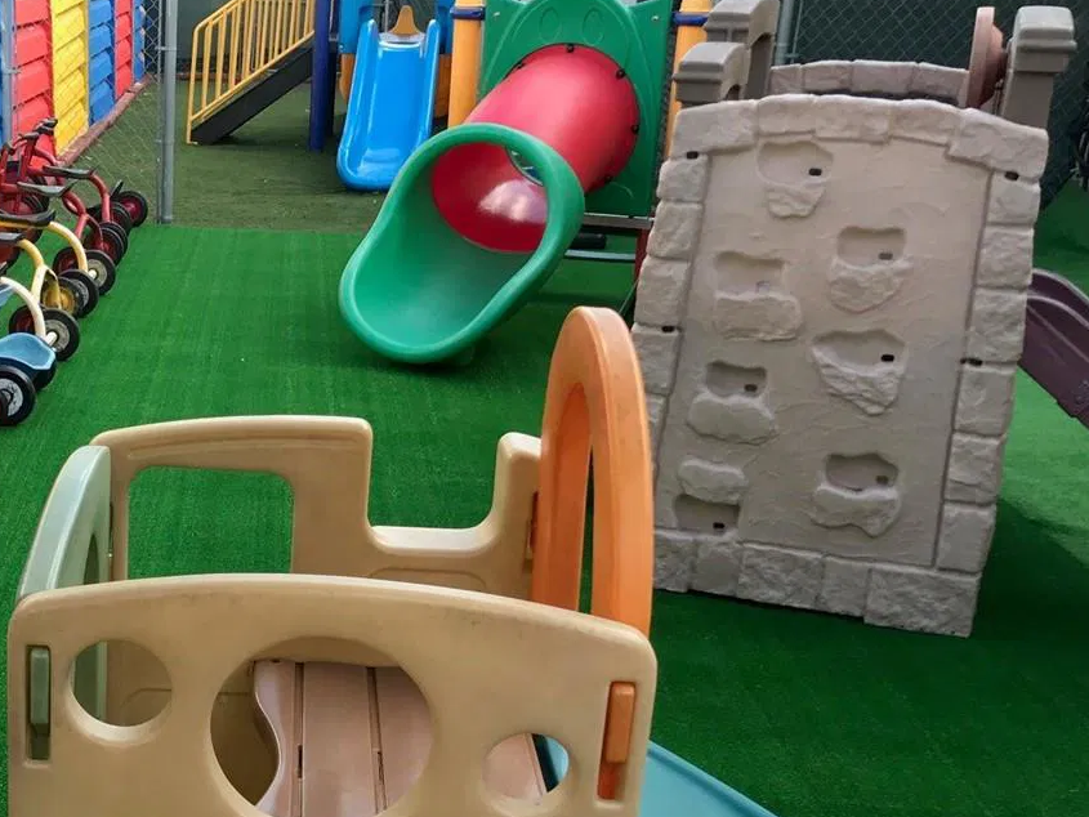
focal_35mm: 53
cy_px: 579
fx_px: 1668
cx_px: 151
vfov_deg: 27.3
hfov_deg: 34.5
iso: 20
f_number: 1.8
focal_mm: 3.99
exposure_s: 1/163
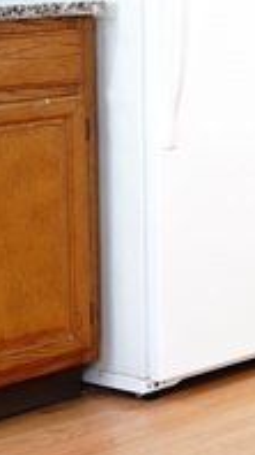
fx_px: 1567
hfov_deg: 7.7
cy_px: -86
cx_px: 834
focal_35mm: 130
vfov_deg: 15.9
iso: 640
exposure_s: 1/4
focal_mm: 24
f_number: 11
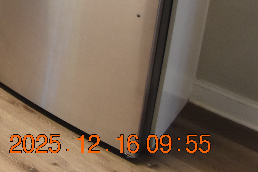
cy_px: -114
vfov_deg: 20.3
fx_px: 380
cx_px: -158
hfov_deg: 25.0
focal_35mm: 53
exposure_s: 1/45
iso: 800
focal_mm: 10
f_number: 3.5
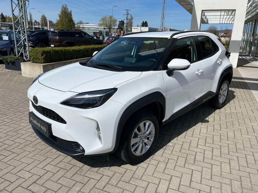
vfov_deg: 53.1
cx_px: 129
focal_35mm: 26
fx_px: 194
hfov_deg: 67.3
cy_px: 96
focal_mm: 5.1
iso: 50
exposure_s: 1/7874
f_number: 1.6
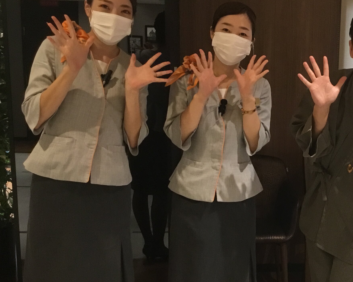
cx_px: 293
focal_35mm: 56
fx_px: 585
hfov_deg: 32.5
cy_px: 179
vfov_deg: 27.0
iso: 125
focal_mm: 3.3
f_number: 2.4
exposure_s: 1/30
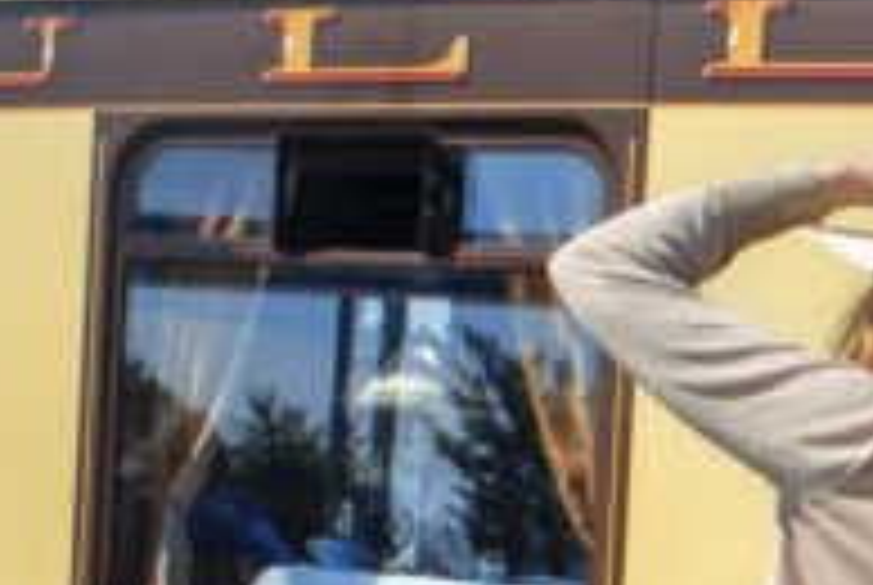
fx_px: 2623
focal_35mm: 108
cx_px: 1058
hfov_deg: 17.9
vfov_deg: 12.3
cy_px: 801
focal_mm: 28
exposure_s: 1/1250
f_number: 10
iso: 500
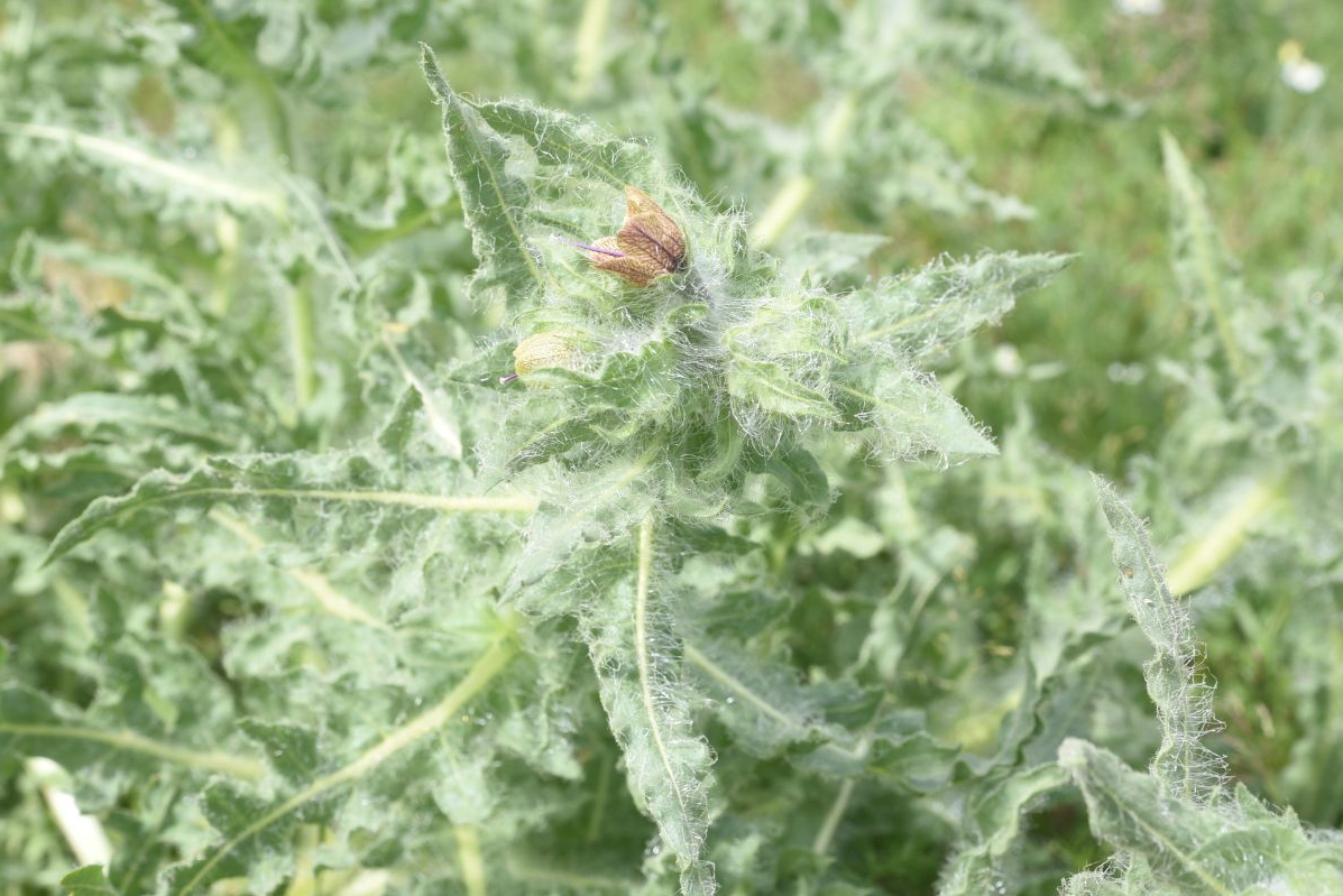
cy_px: 415
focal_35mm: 76
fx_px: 2836
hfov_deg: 26.6
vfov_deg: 18.0
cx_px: 696
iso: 160
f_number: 10
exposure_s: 1/125
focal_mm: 70
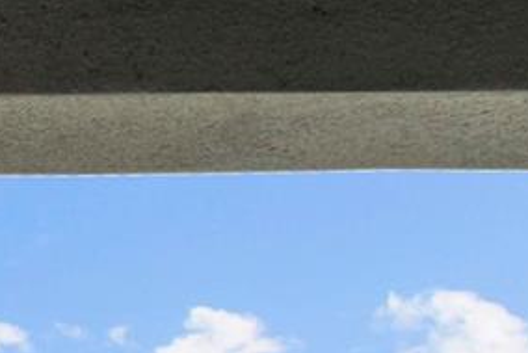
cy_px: 942
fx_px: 1321
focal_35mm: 90
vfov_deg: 11.5
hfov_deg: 15.0
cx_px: -695
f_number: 8
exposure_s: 1/80
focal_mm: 16
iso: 250
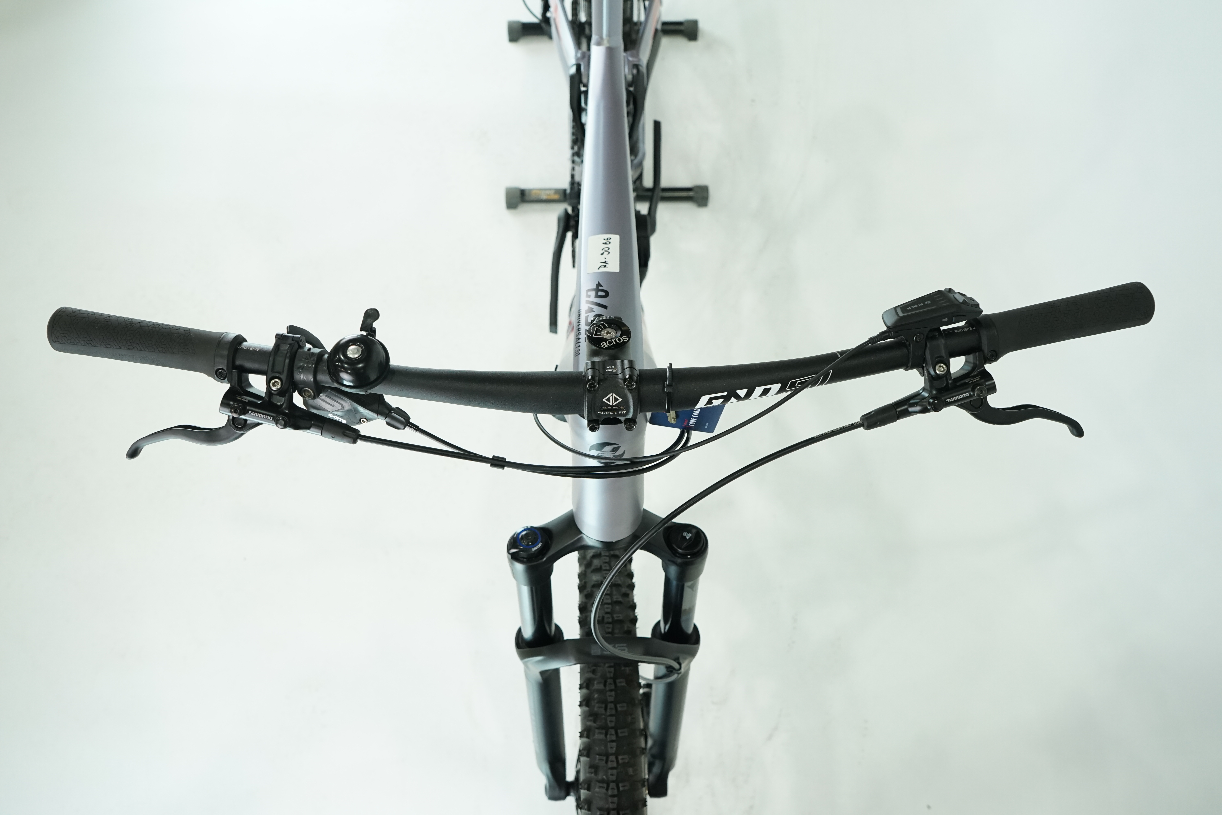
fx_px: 950
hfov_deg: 65.5
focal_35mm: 28
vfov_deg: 46.4
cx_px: 611
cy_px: 408
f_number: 5.6
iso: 1600
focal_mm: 28
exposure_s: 1/200
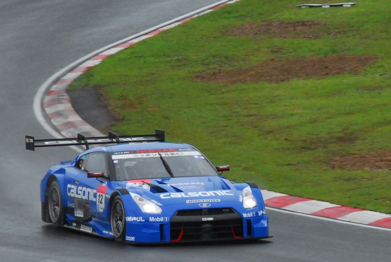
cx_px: 196
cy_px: 131
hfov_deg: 9.1
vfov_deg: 6.1
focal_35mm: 225
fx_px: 2446
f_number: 11
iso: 800
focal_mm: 150
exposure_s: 1/400
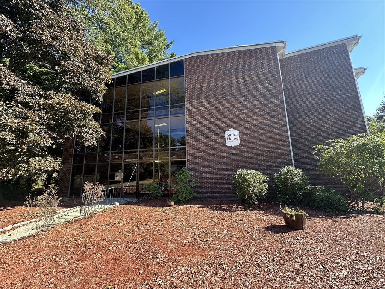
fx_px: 156
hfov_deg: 102.1
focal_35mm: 14
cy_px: 144
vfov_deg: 85.7
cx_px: 192
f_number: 2.2
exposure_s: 1/154
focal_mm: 2.22
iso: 40
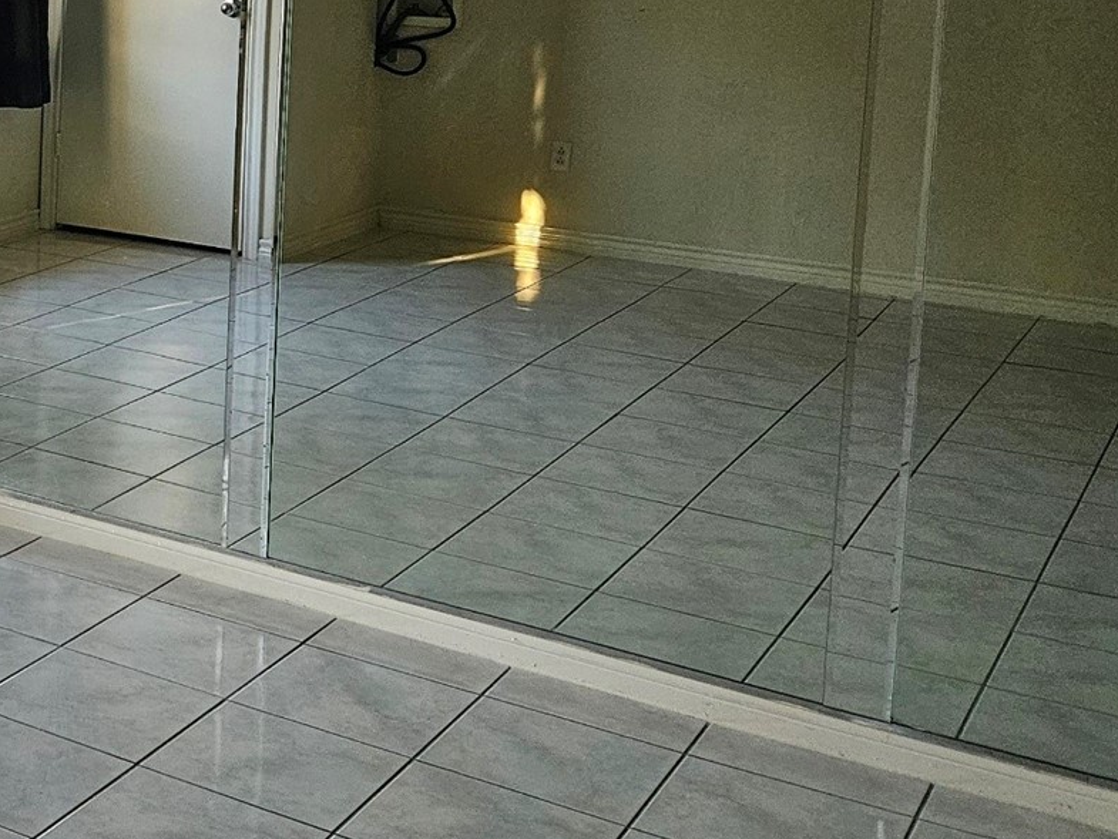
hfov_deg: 27.6
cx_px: -276
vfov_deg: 23.7
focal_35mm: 60
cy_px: 63
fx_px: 1938
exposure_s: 1/244
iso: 500
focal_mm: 5.4
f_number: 1.8
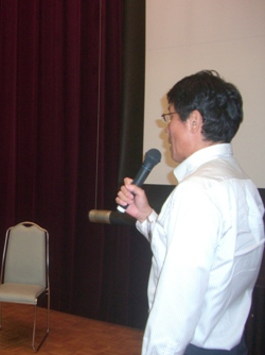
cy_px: 178
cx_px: 38
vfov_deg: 37.5
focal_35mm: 51
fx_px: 521
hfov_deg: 27.7
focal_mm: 7.9
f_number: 2.8
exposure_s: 1/60
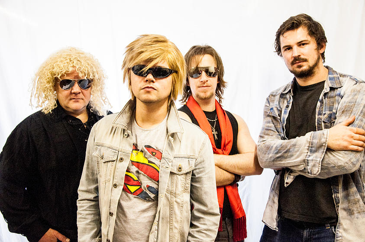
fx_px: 455
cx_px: 182
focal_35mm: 45
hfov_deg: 43.7
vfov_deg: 29.8
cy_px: 121
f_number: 4.2
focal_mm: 30
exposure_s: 1/100
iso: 800
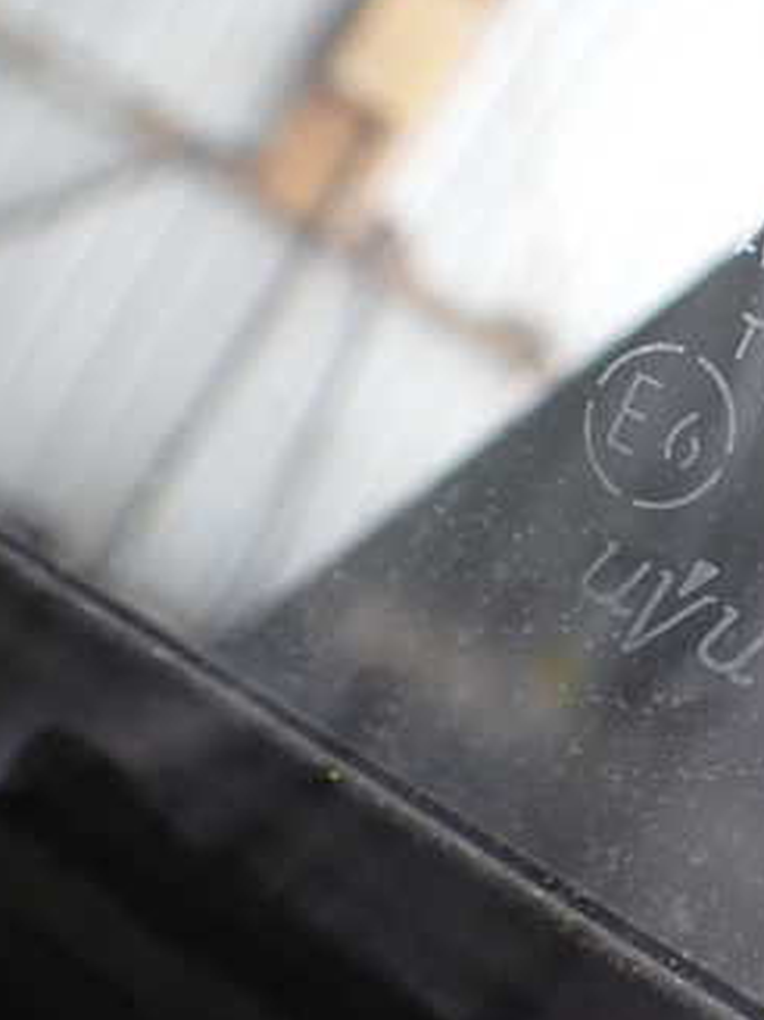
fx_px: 1620
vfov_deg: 34.9
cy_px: 537
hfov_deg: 24.7
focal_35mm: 55
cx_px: 845
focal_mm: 5.4
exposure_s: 1/125
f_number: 2.3
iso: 125
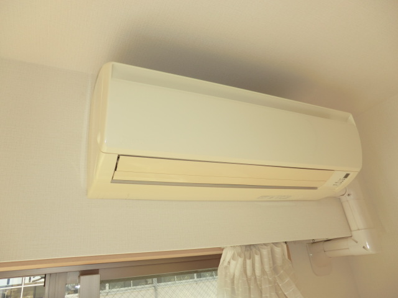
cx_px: 199
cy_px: 149
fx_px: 276
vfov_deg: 56.8
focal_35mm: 24
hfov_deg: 71.6
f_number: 3.2
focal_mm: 4.3
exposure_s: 1/160
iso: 80
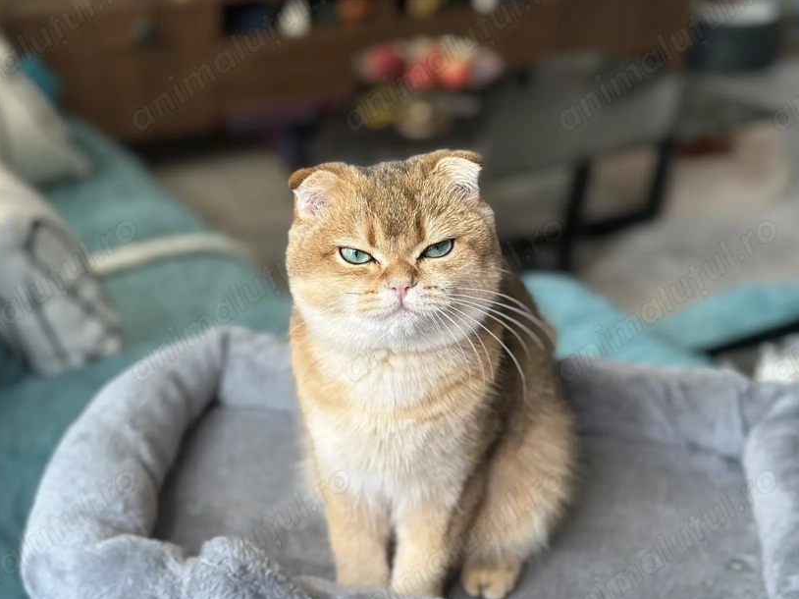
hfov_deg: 32.7
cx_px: 371
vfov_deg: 24.8
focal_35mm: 59
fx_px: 1361
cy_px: 319
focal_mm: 6.86
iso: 80
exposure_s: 1/100
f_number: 1.78
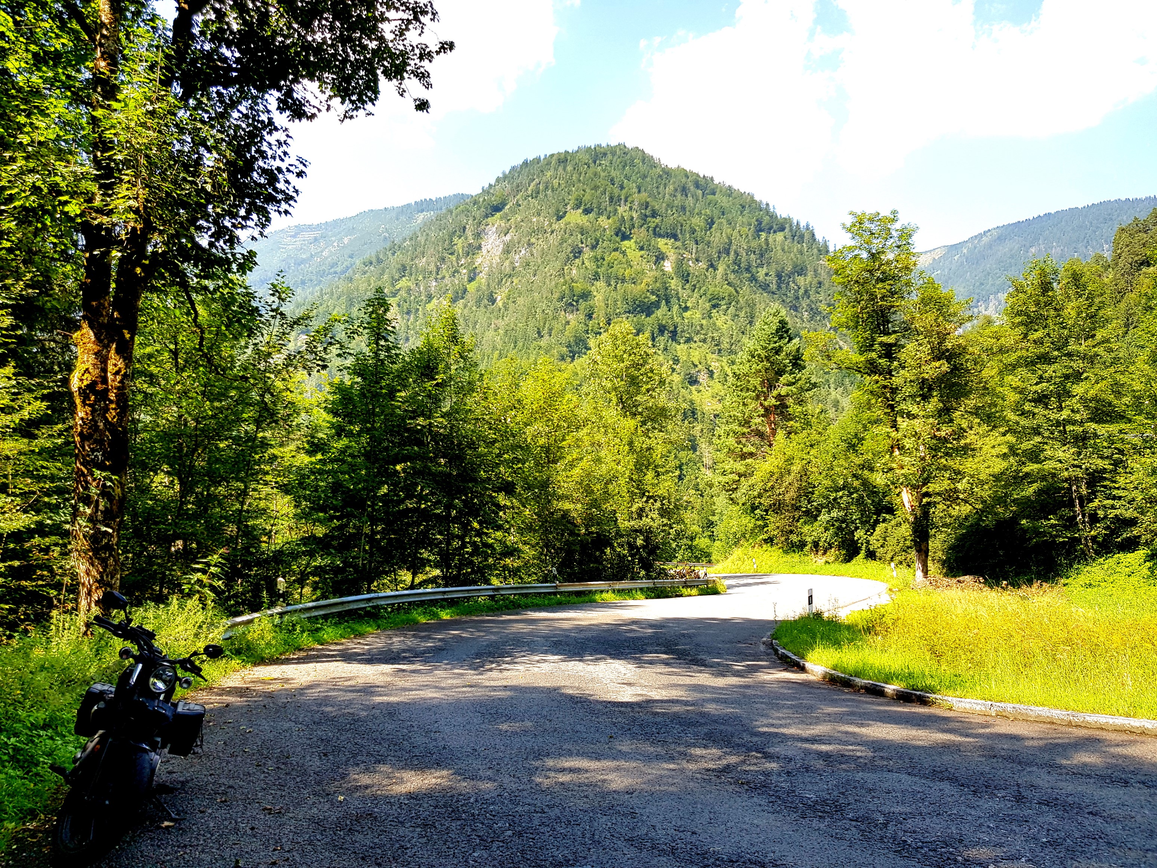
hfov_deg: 67.3
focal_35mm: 26
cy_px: 434
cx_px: 578
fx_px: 869
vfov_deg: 53.1
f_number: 1.7
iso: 40
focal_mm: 4.3
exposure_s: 1/710
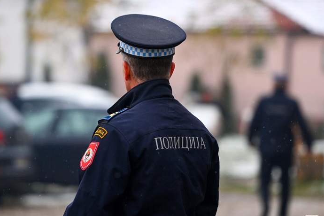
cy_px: 117
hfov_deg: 10.4
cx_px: 161
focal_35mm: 197
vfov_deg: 7.0
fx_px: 1773
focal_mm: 170
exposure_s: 1/400
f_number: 2.8
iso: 500
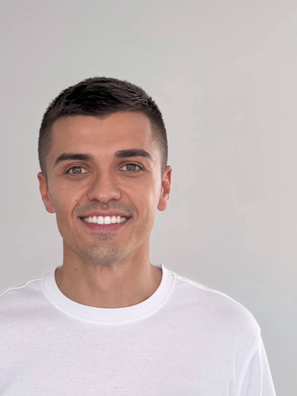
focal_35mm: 70
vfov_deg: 27.7
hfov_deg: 21.0
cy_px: 238
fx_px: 801
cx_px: 104
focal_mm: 6.76
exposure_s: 1/101
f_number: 1.78
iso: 100
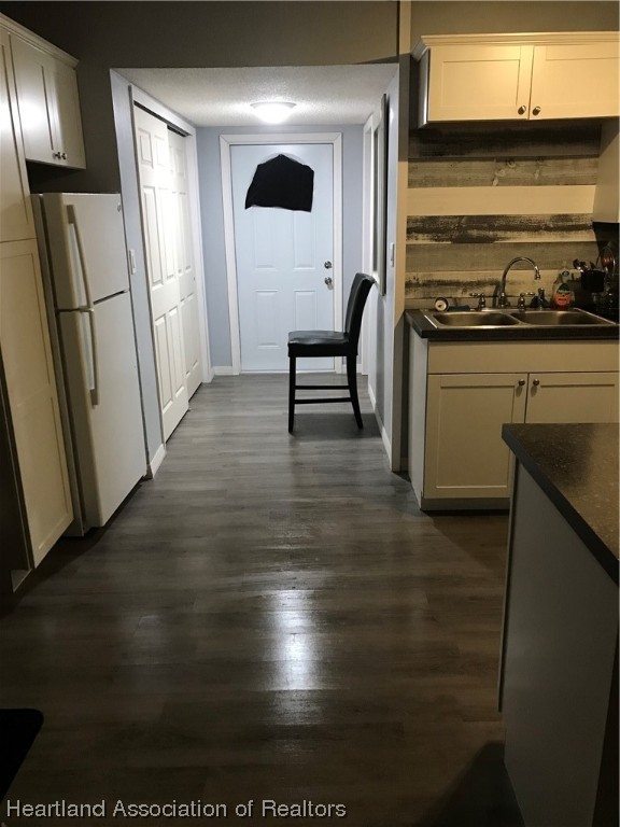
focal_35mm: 28
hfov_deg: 49.7
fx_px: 669
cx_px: 310
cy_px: 414
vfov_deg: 63.4
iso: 50
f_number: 1.8
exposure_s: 1/15
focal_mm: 3.99
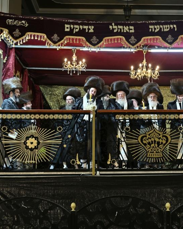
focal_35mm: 71
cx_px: 150
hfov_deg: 21.2
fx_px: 481
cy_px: 114
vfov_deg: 26.8
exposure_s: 1/320
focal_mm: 50
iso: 500
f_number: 4
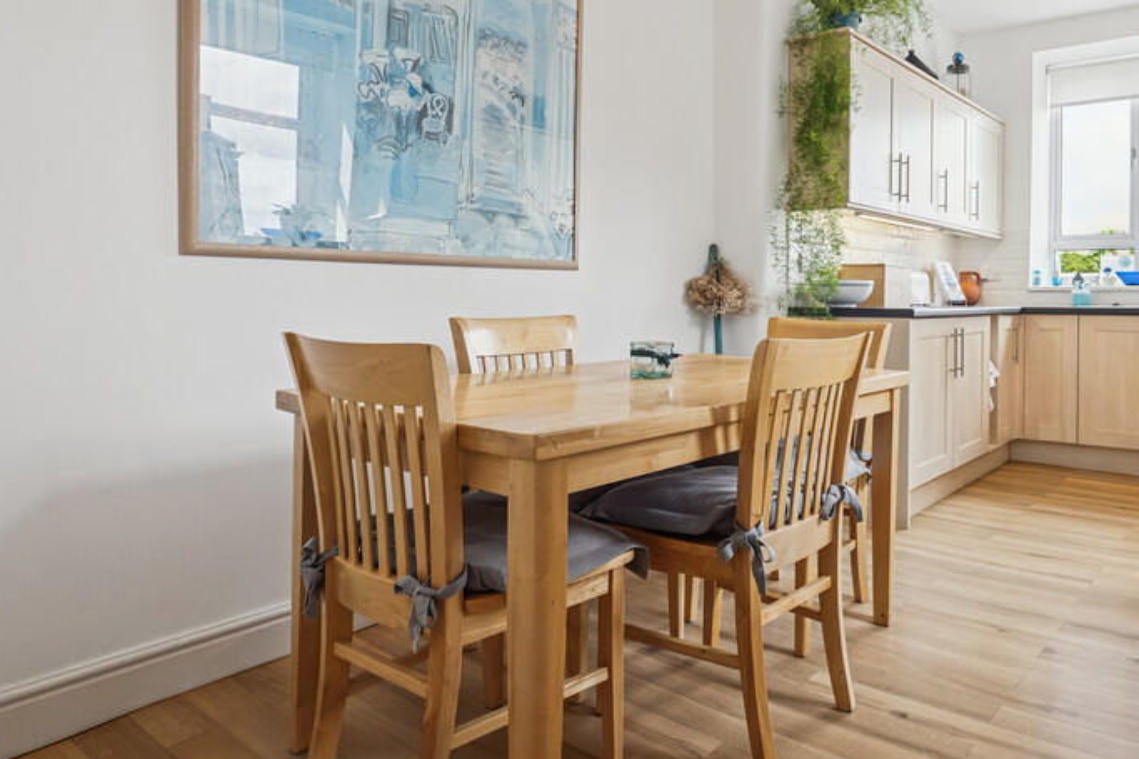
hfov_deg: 71.1
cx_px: 779
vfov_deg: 52.6
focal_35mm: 24
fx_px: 759
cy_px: 289
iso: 1000
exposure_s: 1/100
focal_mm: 16
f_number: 8
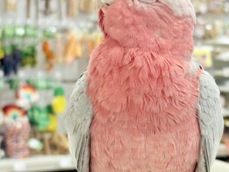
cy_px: 97
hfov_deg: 18.2
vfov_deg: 13.8
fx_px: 708
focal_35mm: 107
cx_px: 183
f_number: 1.6
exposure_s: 1/100
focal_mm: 5.96
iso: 125
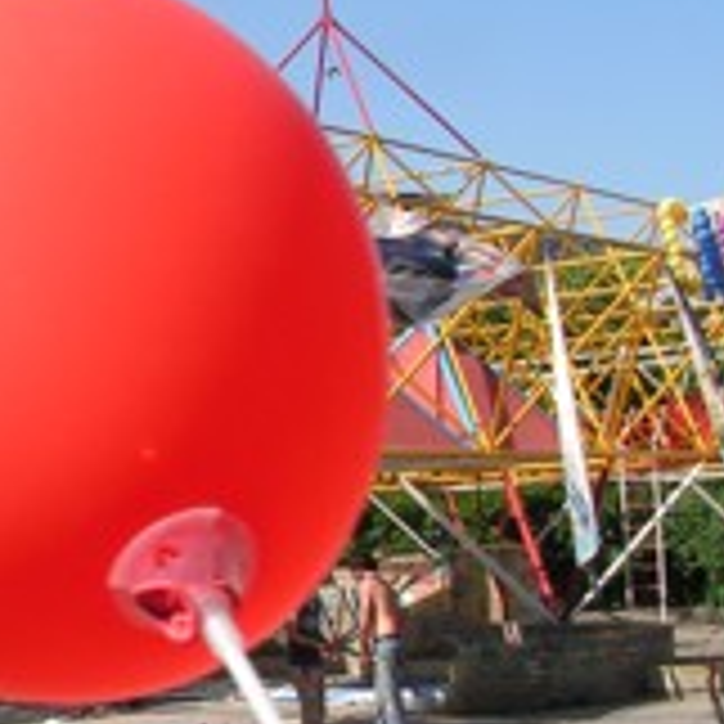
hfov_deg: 19.8
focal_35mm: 84
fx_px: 1988
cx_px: -61
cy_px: 519
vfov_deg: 20.5
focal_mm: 6
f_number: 8
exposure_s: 1/160
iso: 64
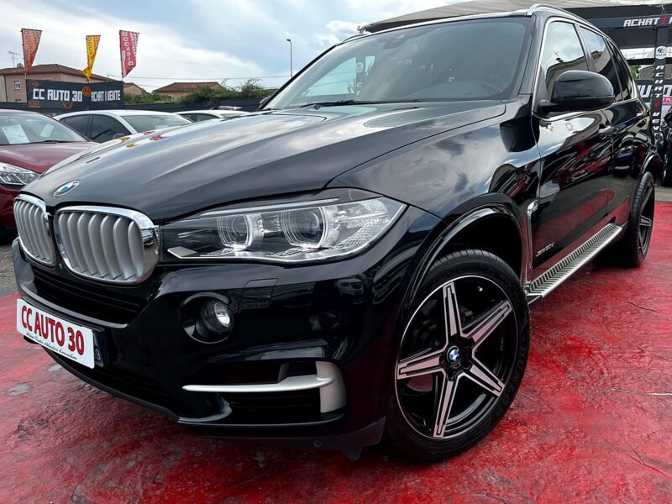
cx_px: 336
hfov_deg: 67.3
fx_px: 505
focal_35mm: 26
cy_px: 252
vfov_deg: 53.1
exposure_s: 1/1175
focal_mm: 5.1
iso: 50
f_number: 1.6
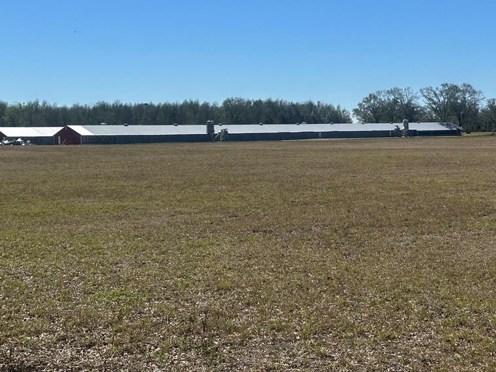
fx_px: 931
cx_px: 304
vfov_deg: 22.6
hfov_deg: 29.7
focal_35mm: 65
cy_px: 190
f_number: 1.78
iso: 64
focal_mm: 6.86
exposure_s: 1/5882
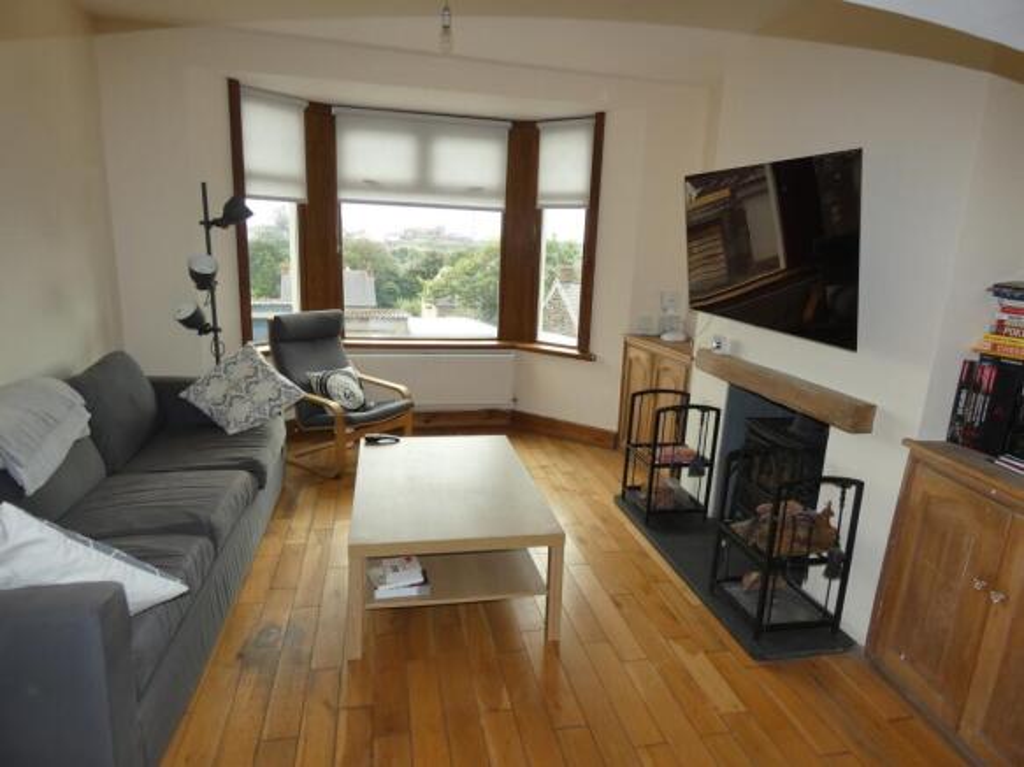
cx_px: 512
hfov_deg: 81.8
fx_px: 592
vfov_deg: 66.0
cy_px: 384
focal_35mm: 20
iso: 80
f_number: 2.8
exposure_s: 1/100
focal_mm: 3.6
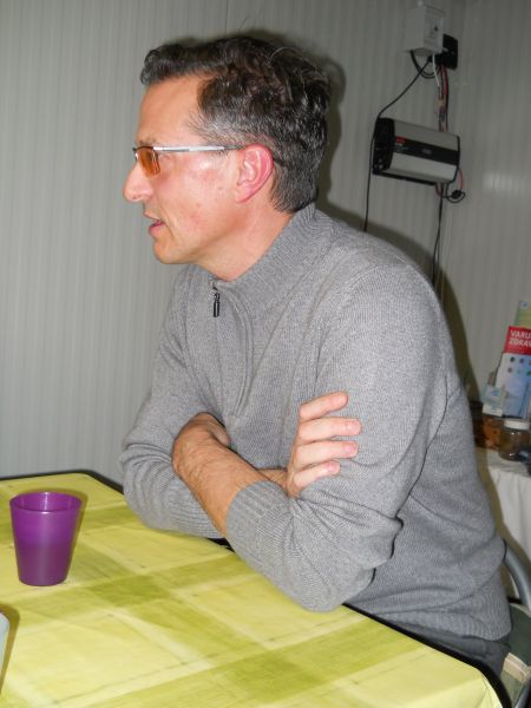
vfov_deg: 45.8
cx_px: 266
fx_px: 839
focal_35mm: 41
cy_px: 354
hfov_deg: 35.1
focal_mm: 6.72
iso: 200
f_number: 3.1
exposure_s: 1/30
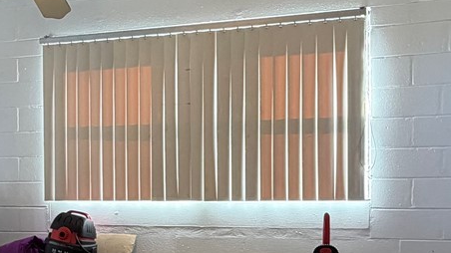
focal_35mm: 54
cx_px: 251
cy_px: 194
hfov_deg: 38.5
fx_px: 646
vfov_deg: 22.0
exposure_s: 1/120
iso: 160
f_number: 2.2
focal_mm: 2.22
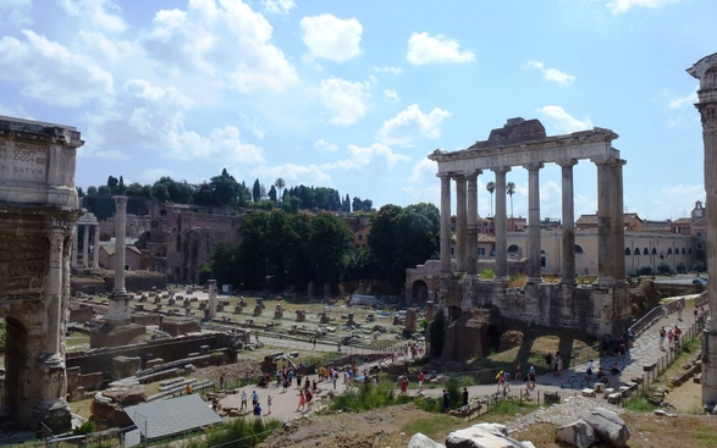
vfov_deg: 47.6
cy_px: 219
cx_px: 354
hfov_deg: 70.4
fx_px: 508
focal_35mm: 26
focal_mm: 4.3
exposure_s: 1/1300
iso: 100
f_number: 4
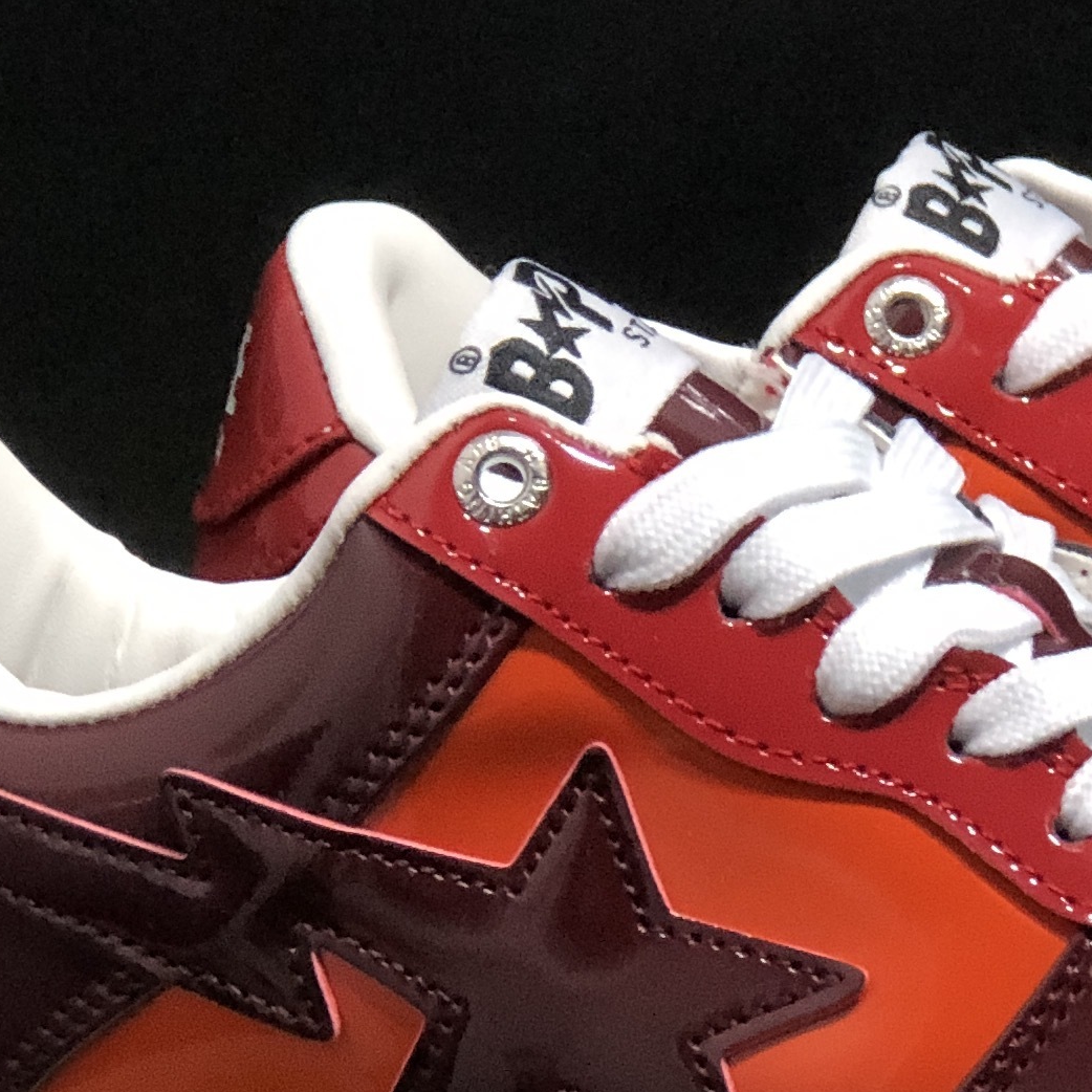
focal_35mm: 195
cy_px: 997
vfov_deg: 8.9
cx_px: 967
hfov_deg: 8.9
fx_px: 6960
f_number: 2.8
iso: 160
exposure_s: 1/30
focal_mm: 6.6
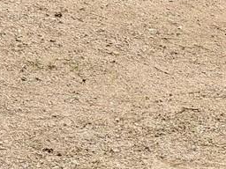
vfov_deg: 7.5
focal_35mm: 192
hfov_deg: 9.7
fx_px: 1254
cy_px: -141
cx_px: 432
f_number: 1.78
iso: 64
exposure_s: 1/1070
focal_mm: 6.76
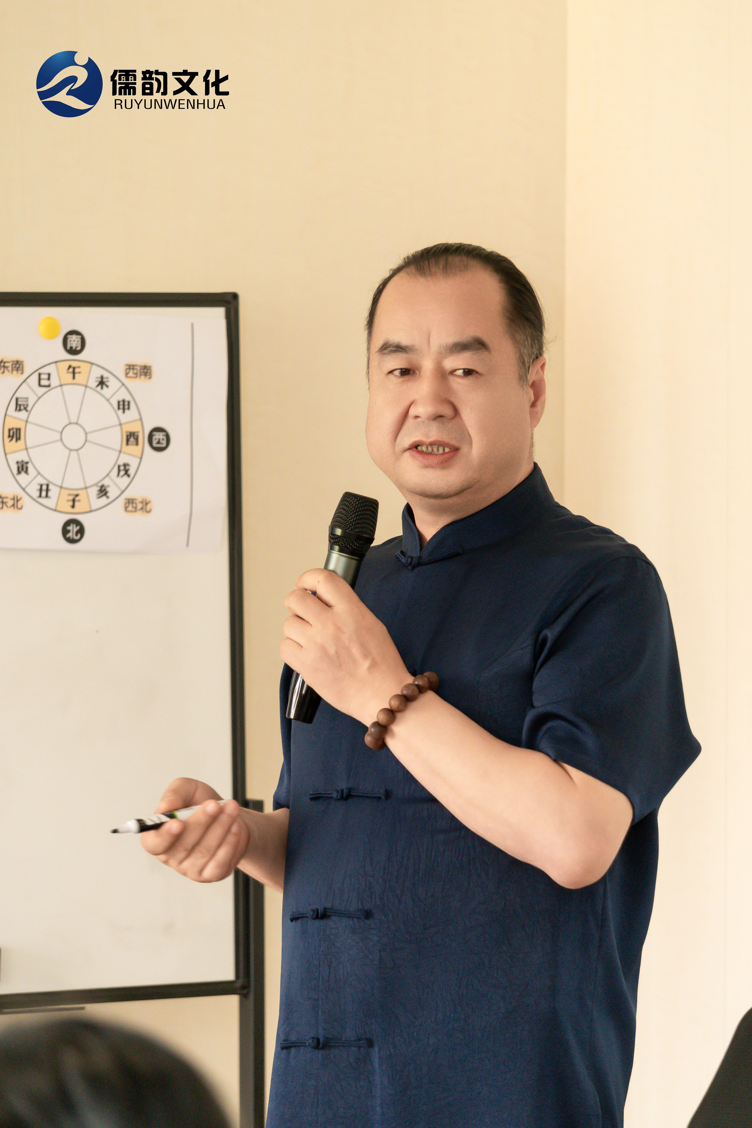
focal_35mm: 166
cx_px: 376
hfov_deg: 8.3
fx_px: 5198
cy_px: 564
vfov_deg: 12.4
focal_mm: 111
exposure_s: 1/100
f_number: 5.6
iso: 800
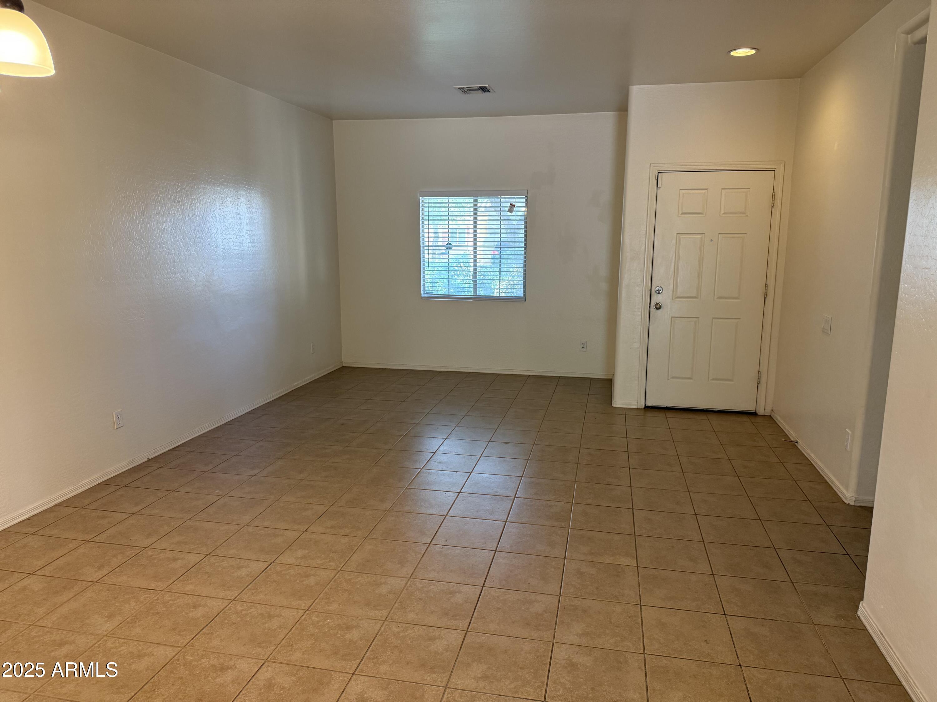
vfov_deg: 56.8
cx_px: 468
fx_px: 650
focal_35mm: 24
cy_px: 351
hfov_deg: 71.6
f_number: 1.78
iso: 250
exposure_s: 1/60
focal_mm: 6.76
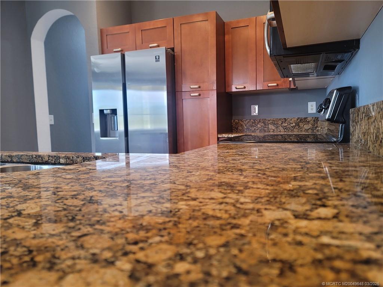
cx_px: 192
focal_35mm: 25
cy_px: 144
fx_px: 277
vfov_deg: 54.9
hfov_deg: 69.4
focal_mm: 7
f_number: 1.8
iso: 250
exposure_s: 1/60
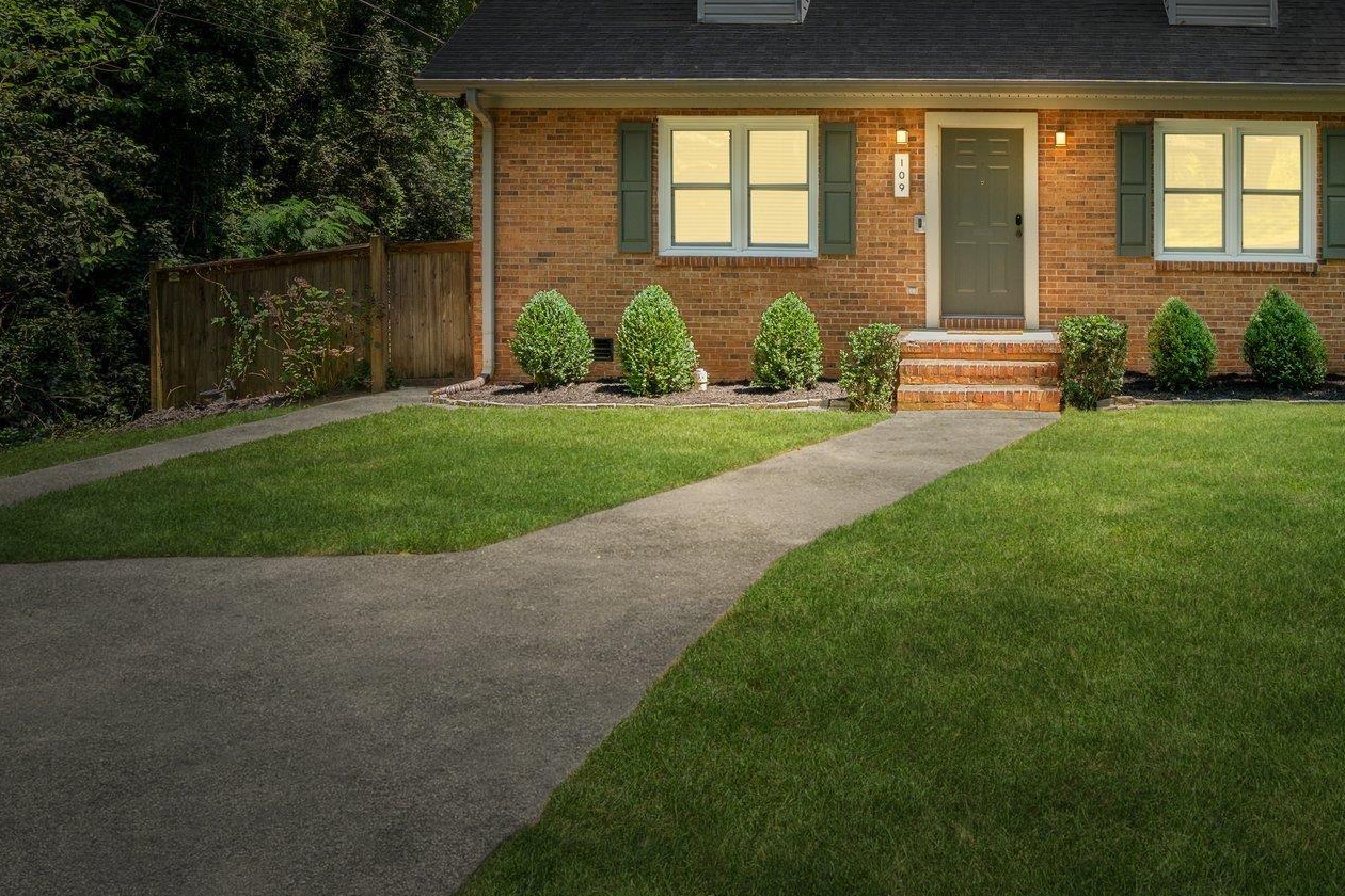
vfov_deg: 48.3
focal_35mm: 26
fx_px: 971
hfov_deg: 66.4
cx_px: 954
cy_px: 265
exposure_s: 1/80
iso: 200
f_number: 9
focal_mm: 16
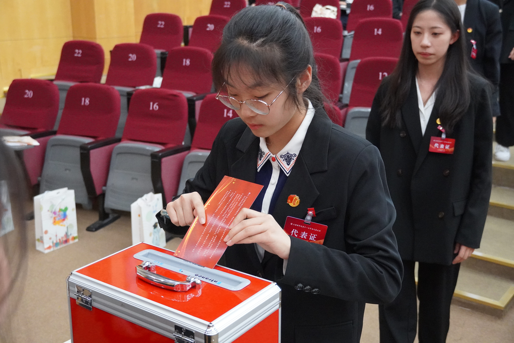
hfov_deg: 43.6
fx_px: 642
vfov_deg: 29.9
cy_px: 172
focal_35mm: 45
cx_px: 257
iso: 6400
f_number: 4.5
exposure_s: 1/125
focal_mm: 30
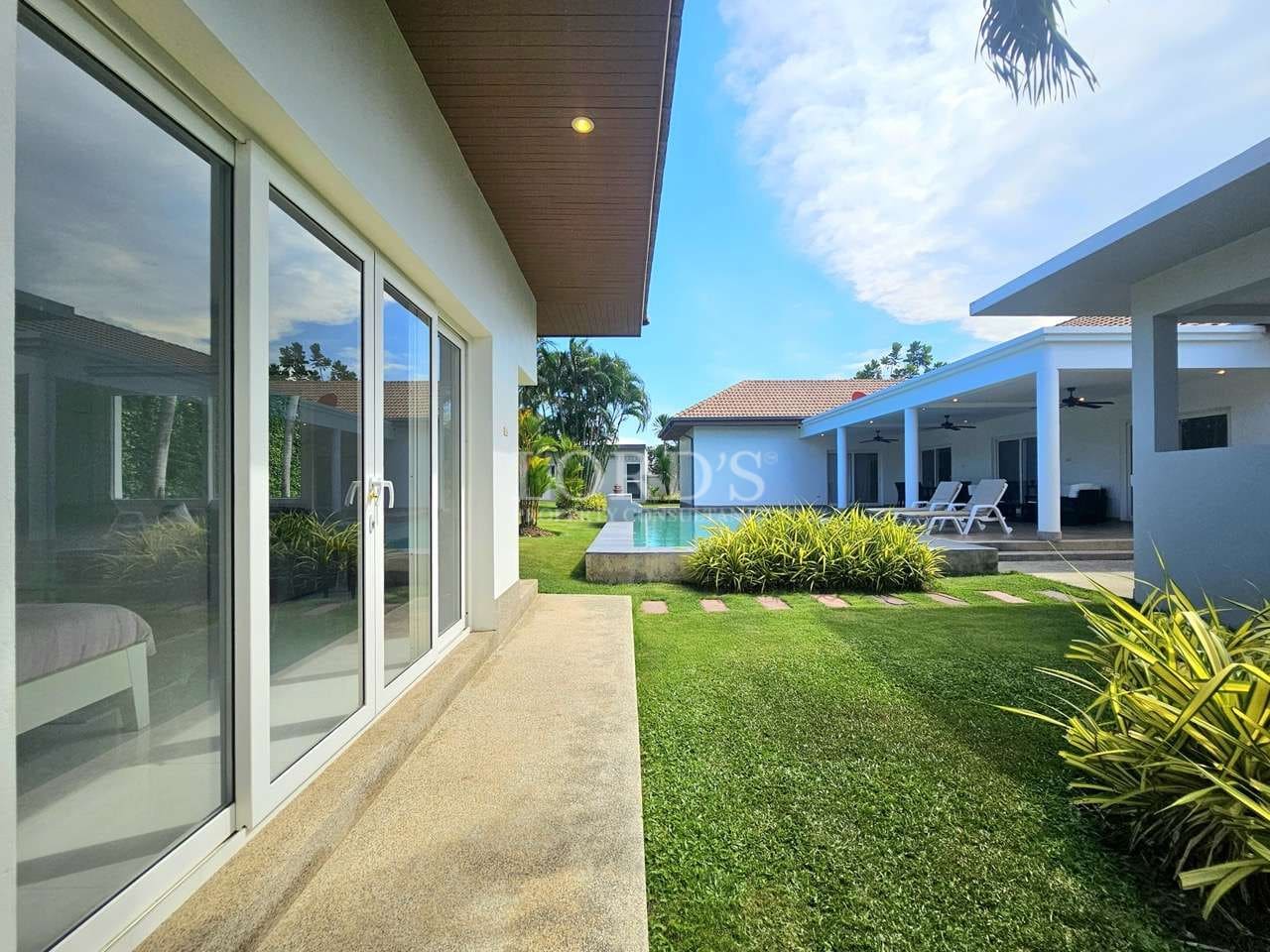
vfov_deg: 89.9
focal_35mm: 13
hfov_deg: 106.2
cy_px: 476
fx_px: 477
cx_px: 635
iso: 50
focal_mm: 2.2
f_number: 2.2
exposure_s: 1/2000
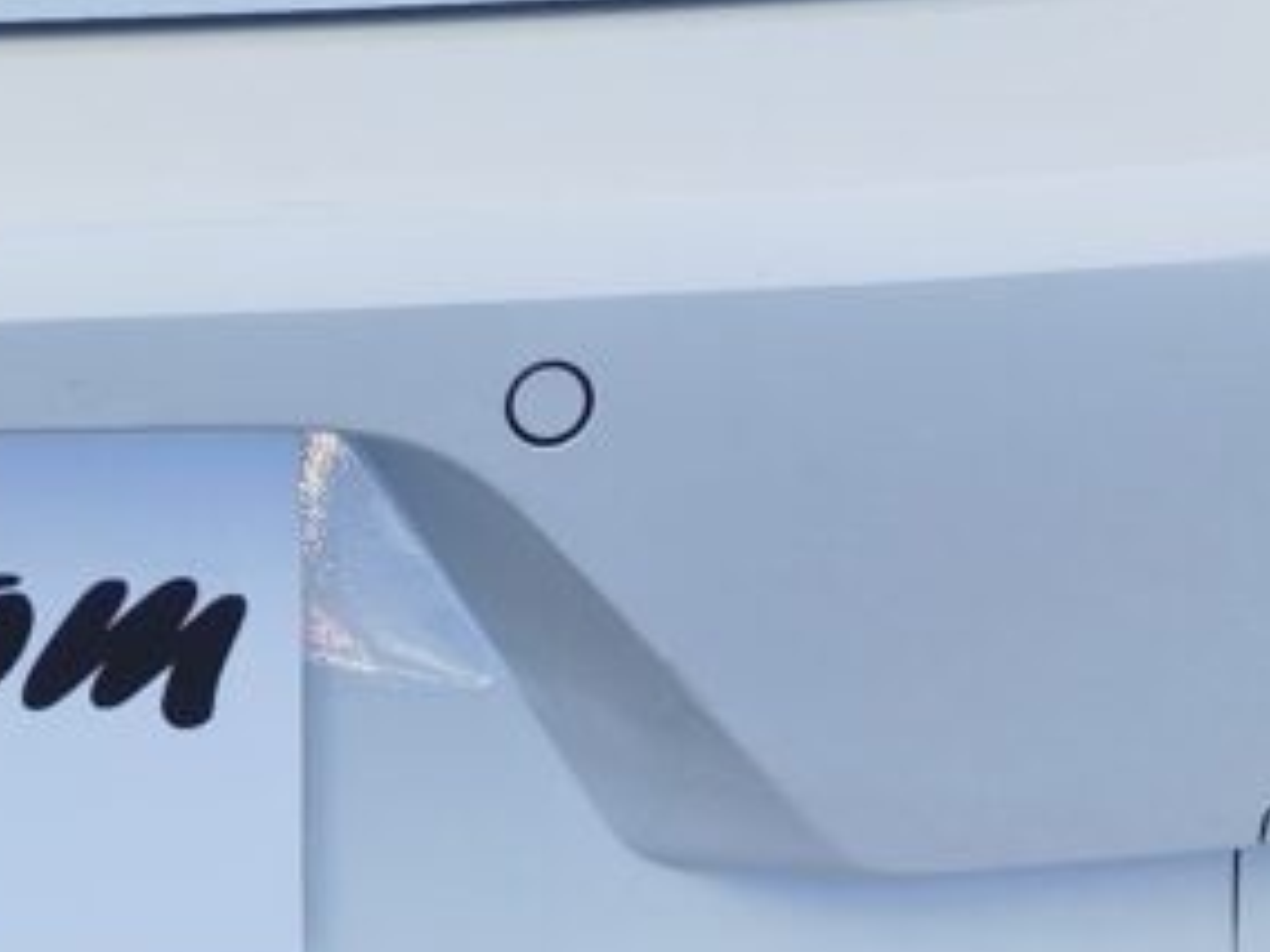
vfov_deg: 9.2
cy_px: -1216
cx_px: -908
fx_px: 5356
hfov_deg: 12.5
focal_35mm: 146
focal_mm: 7.01
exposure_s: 1/231
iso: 50
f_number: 1.69
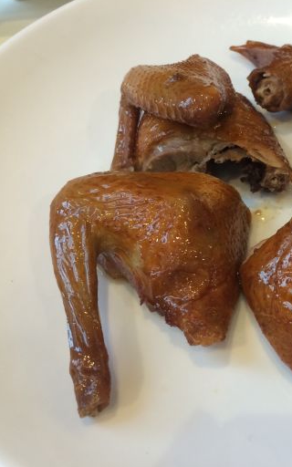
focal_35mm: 42
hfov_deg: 29.1
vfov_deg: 47.2
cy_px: 234
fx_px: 535
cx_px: 274
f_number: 2.2
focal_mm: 4.15
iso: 100
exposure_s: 1/33
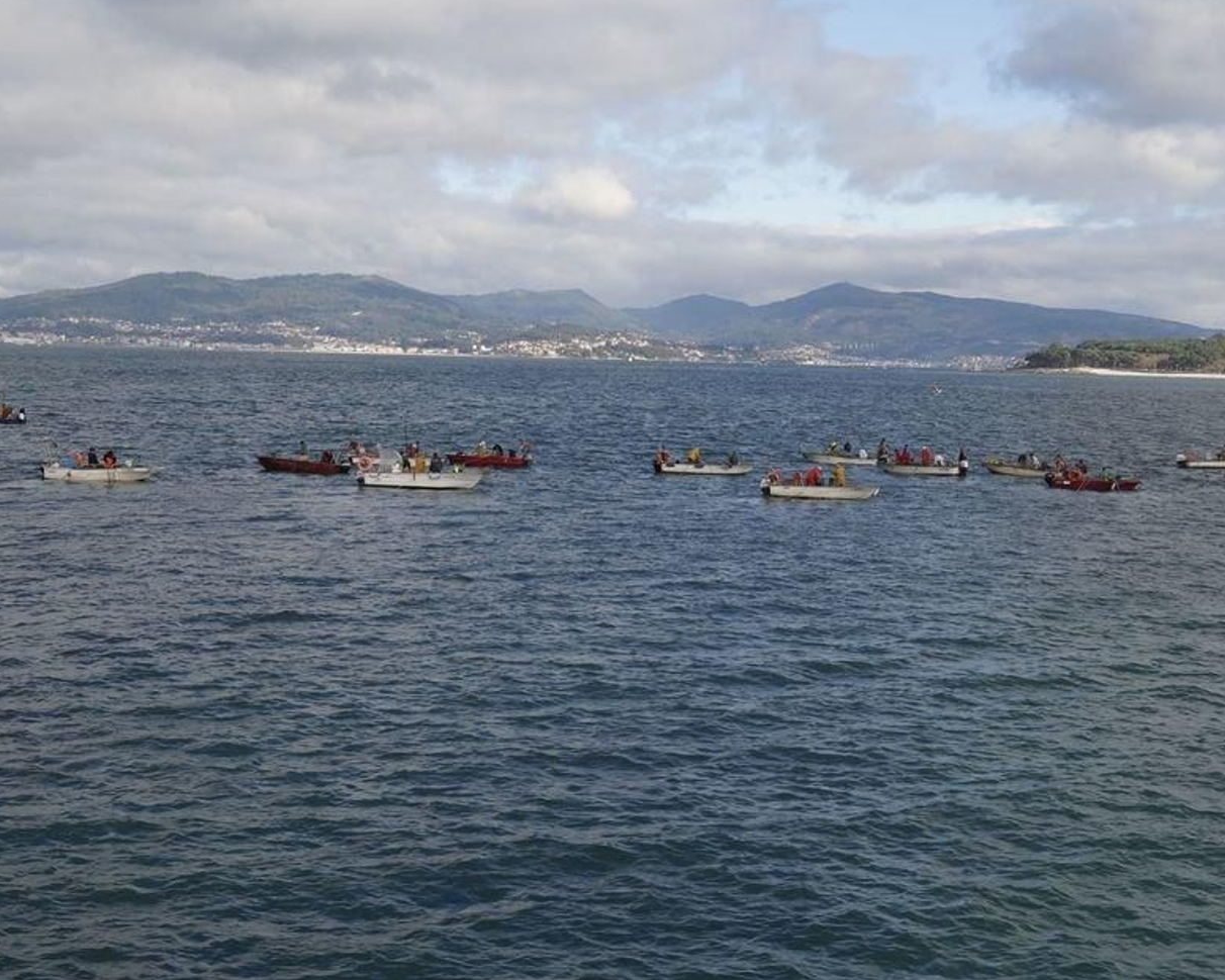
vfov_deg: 29.1
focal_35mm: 52
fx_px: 1886
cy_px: 501
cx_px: 643
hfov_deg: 36.0
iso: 400
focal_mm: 28
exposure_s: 1/800
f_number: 8
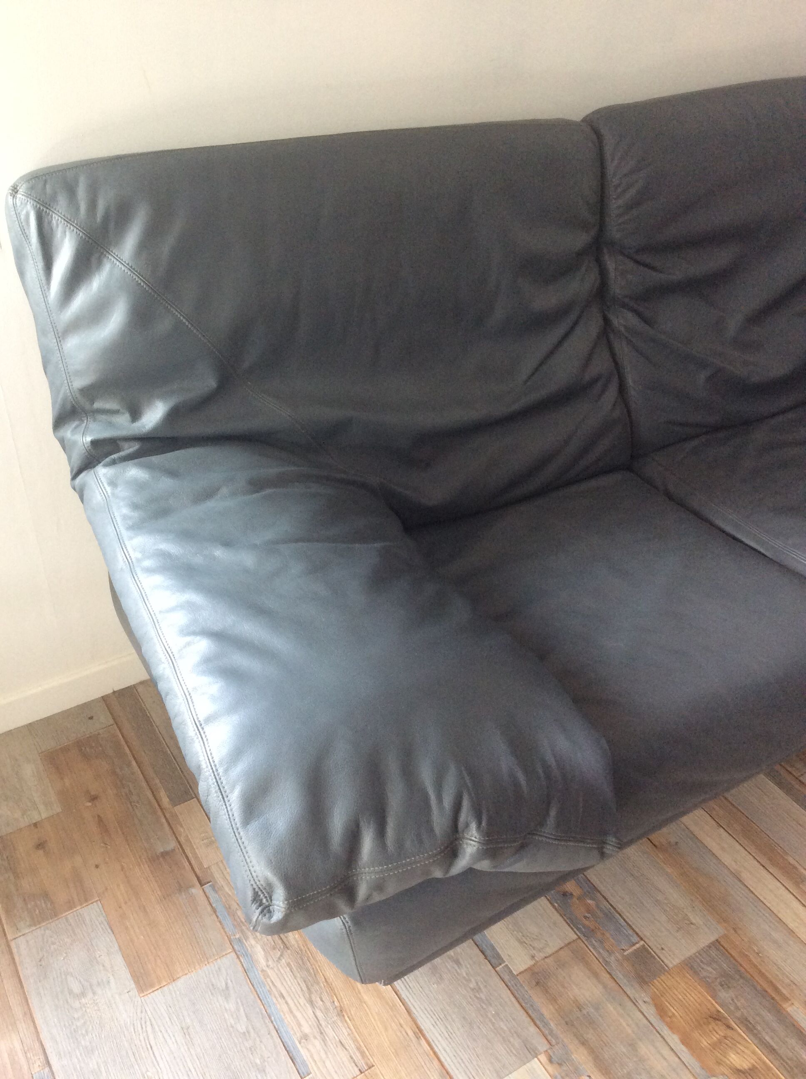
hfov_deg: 44.1
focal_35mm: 32
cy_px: 540
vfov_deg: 56.9
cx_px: 403
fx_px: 996
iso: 125
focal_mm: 3.3
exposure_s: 1/25
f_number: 2.4
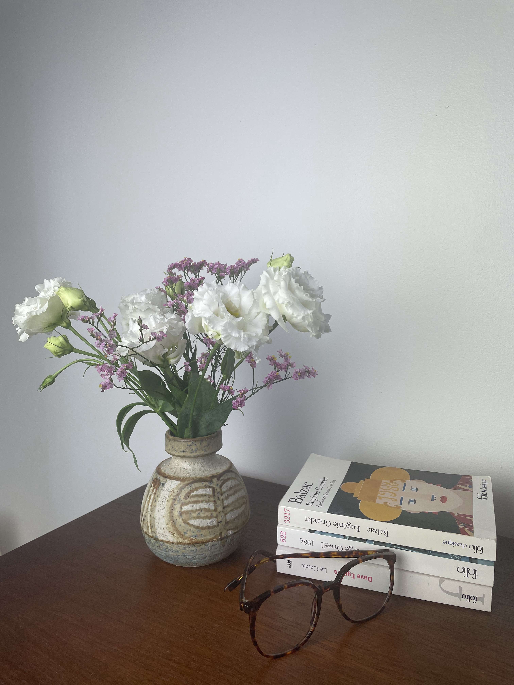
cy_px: 342
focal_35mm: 26
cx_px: 257
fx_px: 515
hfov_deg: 53.1
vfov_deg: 67.3
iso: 32
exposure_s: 1/504
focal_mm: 4.2
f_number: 1.6
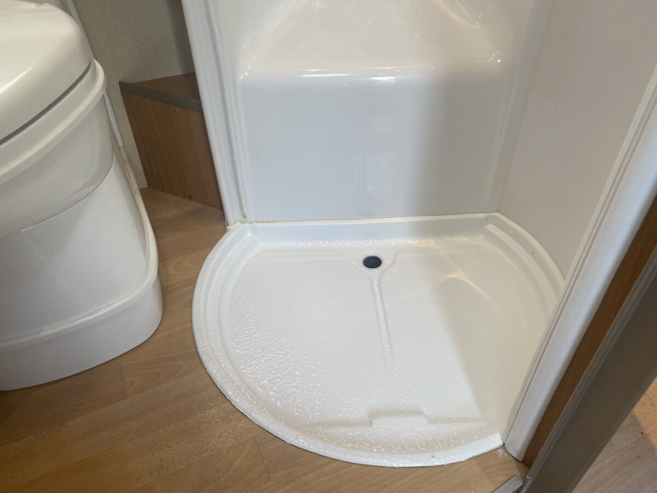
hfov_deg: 67.3
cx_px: 328
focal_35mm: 26
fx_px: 493
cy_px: 246
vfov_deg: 53.1
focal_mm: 4.25
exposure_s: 1/121
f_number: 1.8
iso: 125
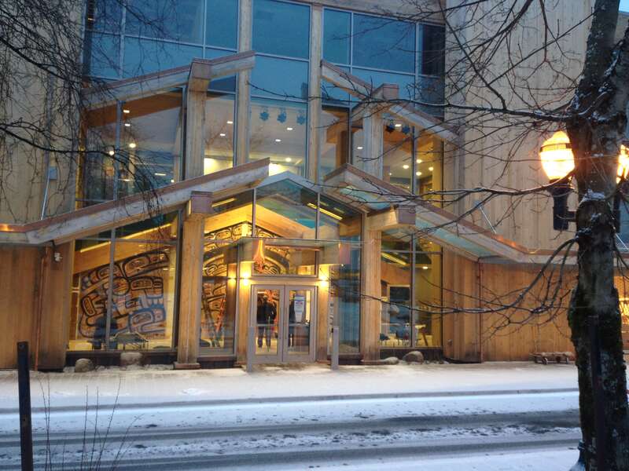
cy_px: 236
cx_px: 314
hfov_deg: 52.6
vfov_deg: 40.7
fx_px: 636
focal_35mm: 35
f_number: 2.4
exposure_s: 1/20
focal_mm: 4.28
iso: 80
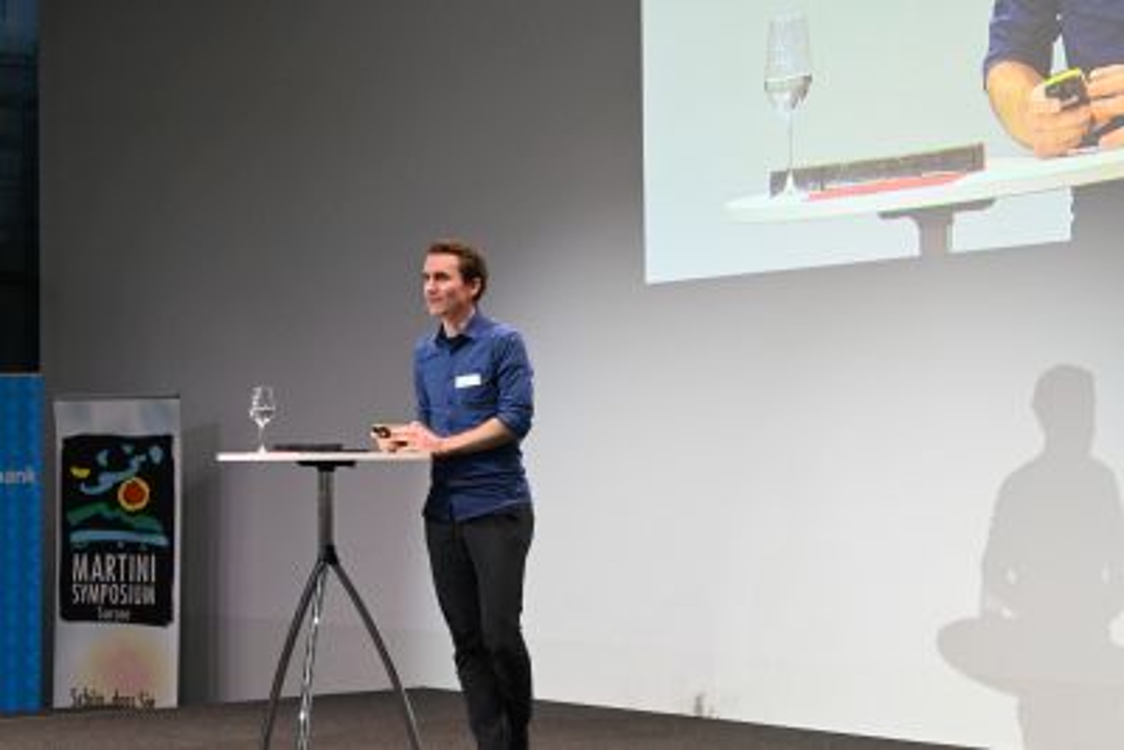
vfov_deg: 18.2
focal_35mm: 75
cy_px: 375
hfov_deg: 27.0
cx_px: 562
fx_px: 2342
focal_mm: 50
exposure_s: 1/125
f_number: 6.3
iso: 4000
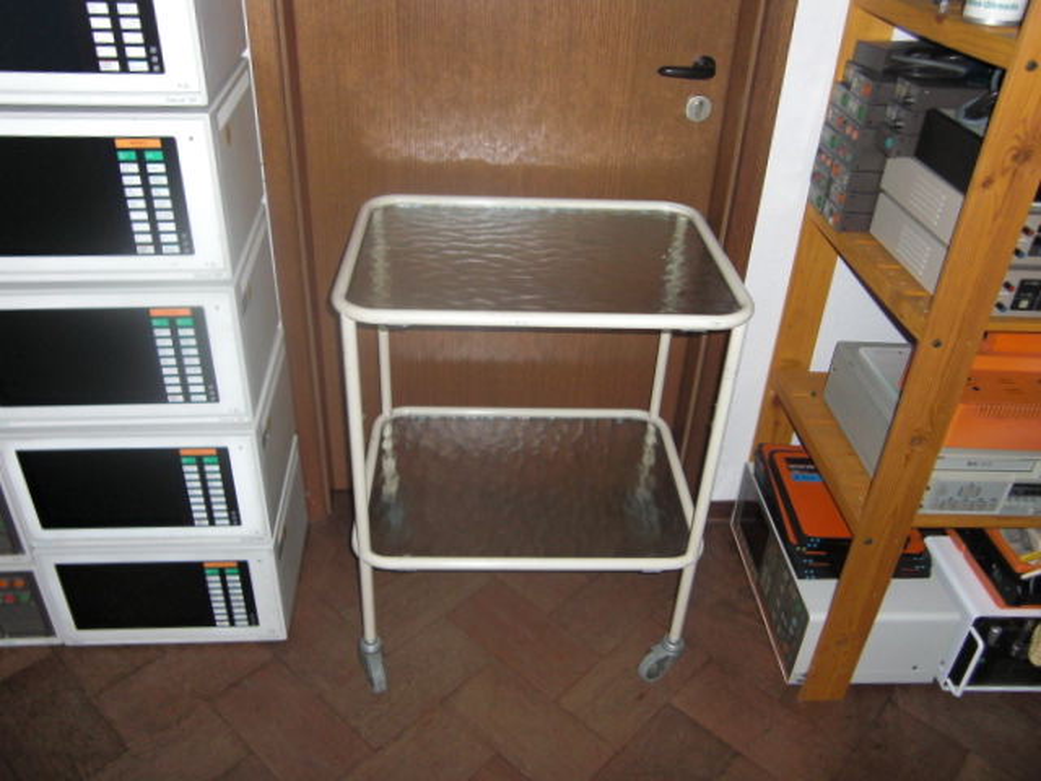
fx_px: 842
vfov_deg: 49.7
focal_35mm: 28
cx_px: 520
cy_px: 390
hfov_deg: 63.4
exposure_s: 1/60
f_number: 2.6
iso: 200
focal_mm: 4.9
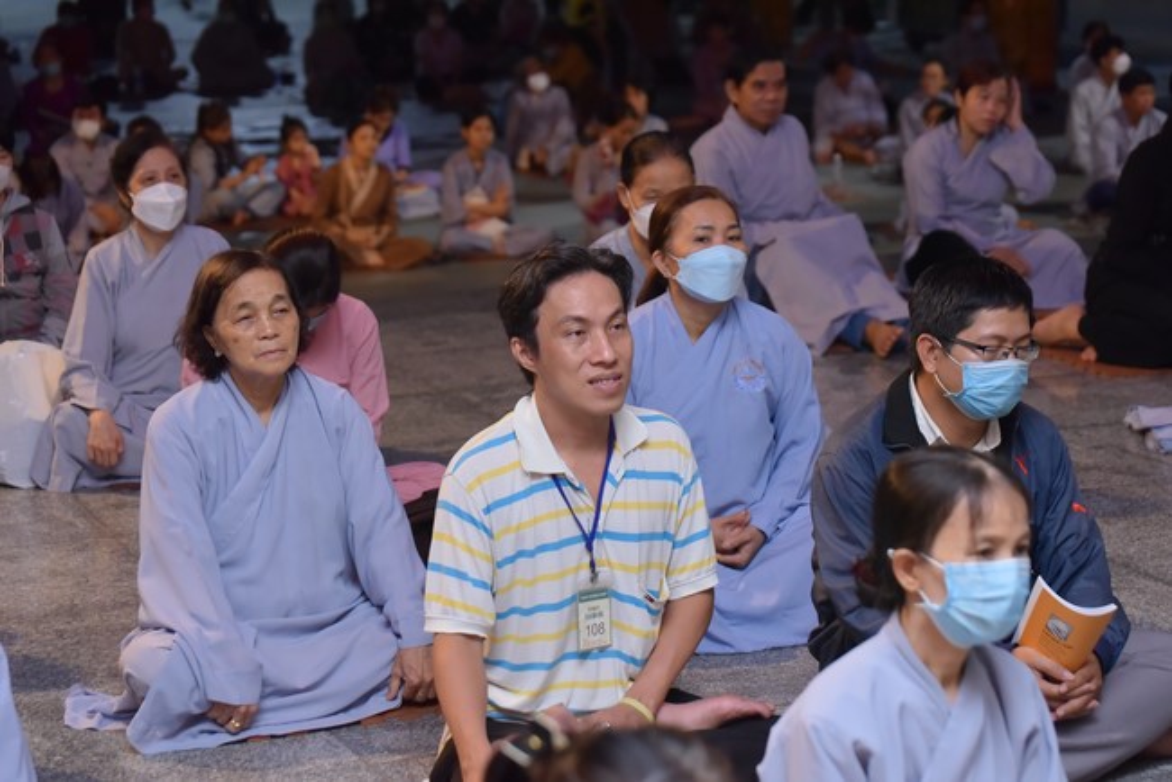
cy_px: 391
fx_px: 2931
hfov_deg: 22.6
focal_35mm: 90
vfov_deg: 15.2
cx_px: 586
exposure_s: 1/125
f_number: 5.6
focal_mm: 90
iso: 2500
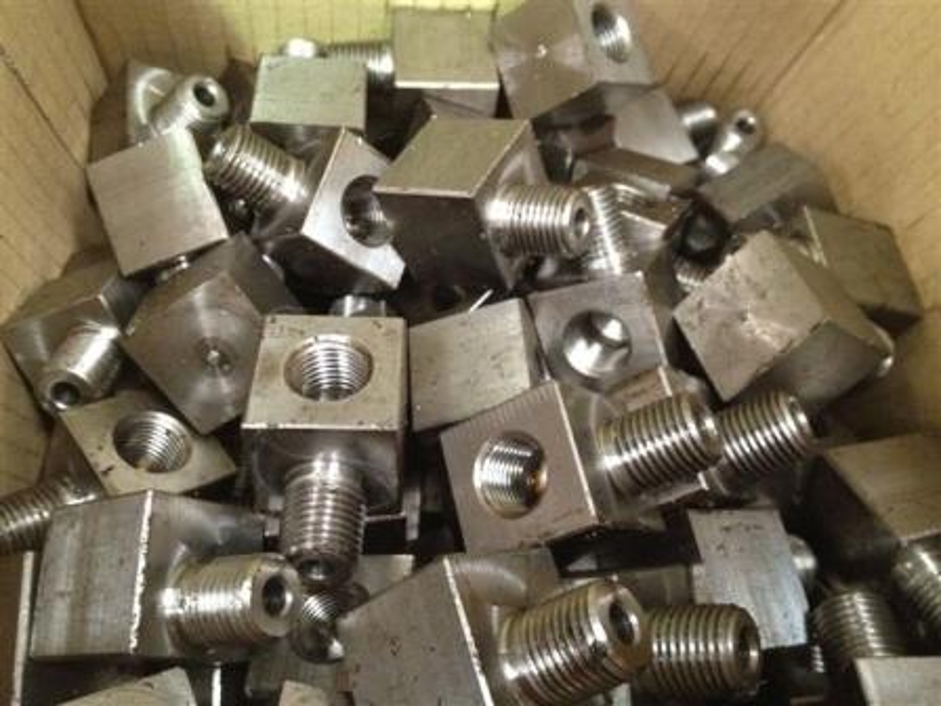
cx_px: 470
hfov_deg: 52.6
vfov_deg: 40.7
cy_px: 353
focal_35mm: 35
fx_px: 951
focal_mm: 4.28
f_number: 2.4
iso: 500
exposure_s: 1/15
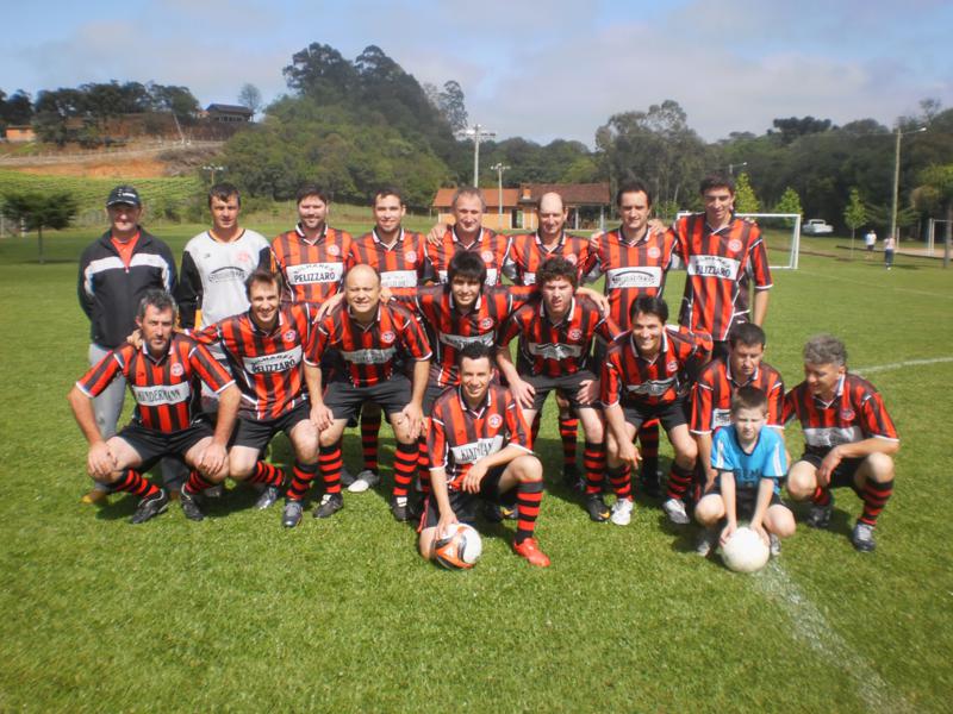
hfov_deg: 51.4
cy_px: 357
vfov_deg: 39.7
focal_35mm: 36
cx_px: 476
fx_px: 991
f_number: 4.6
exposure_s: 1/800
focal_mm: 6.3
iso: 100
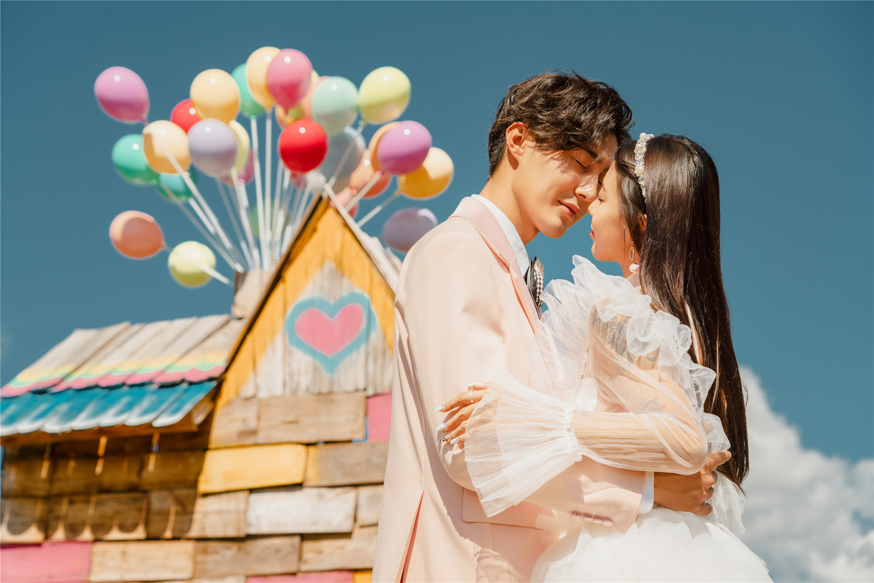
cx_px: 437
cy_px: 292
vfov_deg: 15.9
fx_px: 2088
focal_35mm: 86
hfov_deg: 23.6
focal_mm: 86
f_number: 6.3
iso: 100
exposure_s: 1/800
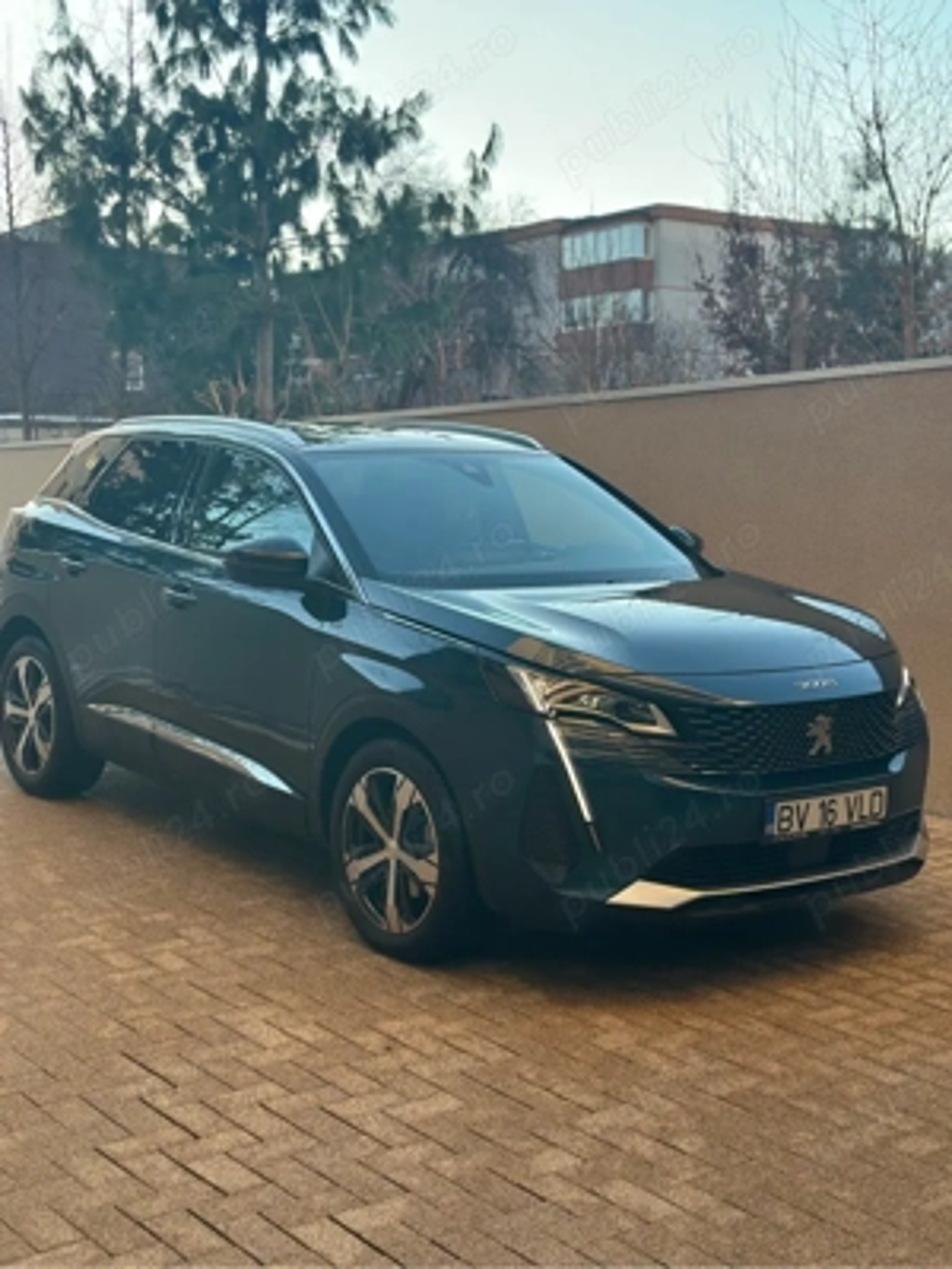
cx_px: 476
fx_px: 1760
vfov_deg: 39.7
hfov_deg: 30.3
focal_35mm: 48
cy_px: 634
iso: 80
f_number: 1.78
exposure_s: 1/463
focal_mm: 6.86
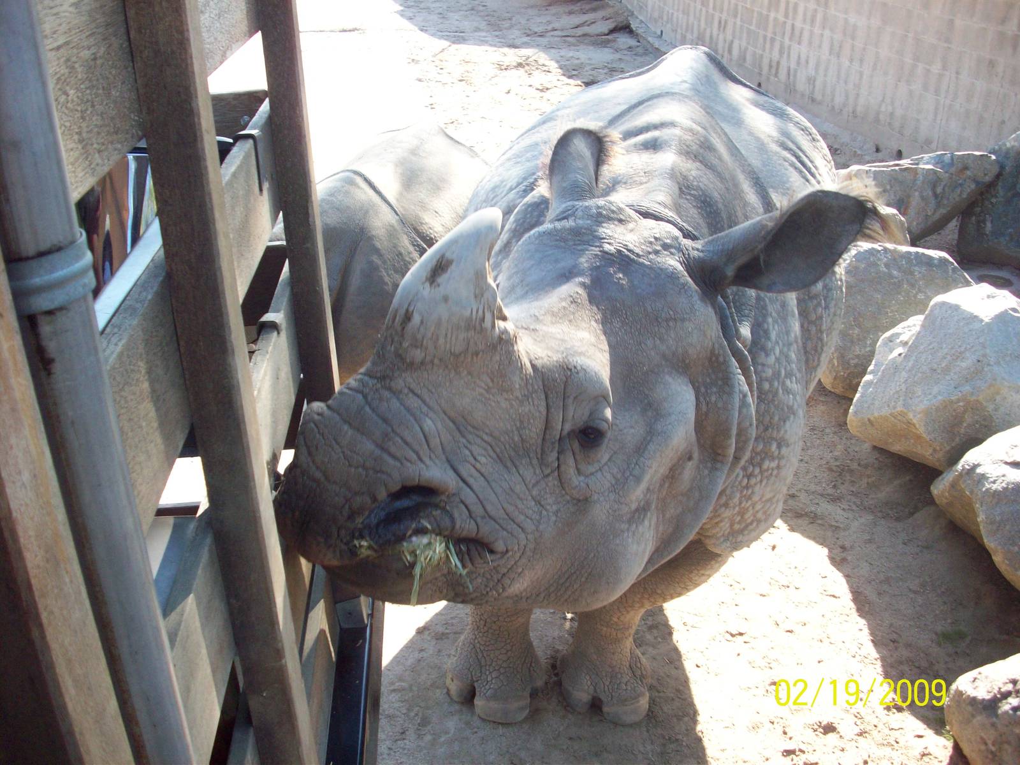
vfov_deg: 38.7
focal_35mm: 37
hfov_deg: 50.1
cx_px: 510
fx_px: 1090
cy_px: 382
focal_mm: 6.2
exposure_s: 1/127
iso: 80
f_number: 2.8
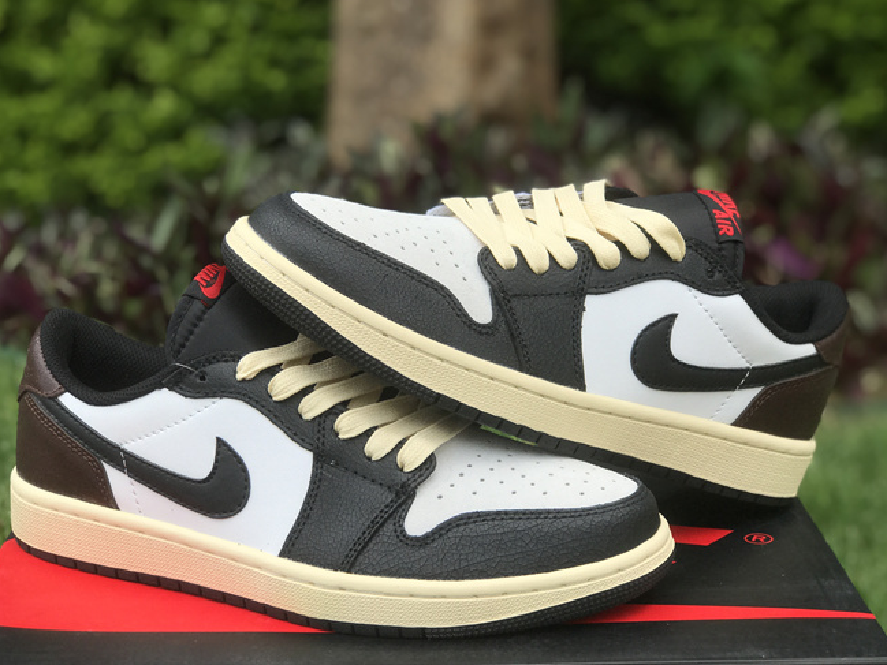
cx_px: 422
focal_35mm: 65
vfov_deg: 22.6
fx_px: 1666
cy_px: 356
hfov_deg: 29.8
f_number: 2.8
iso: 20
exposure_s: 1/556
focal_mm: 6.6
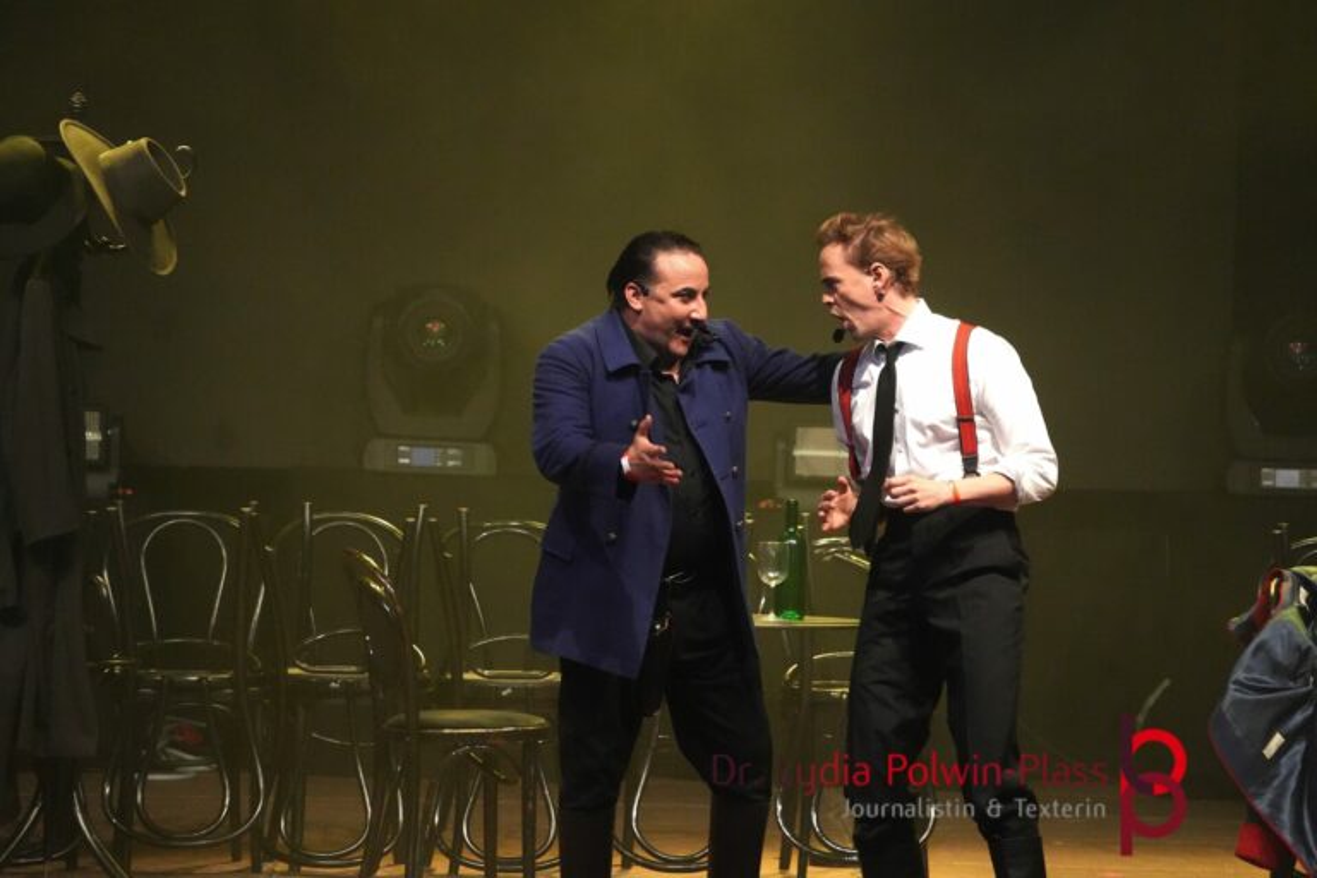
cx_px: 658
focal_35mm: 340
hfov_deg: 6.1
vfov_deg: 4.0
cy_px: 439
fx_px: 12456
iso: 6400
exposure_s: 1/250
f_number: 6.3
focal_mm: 227
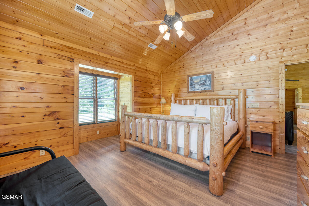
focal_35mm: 14
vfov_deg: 81.2
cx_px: 154
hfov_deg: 104.3
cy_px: 103
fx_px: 120
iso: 200
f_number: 8
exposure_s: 1/13
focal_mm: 14
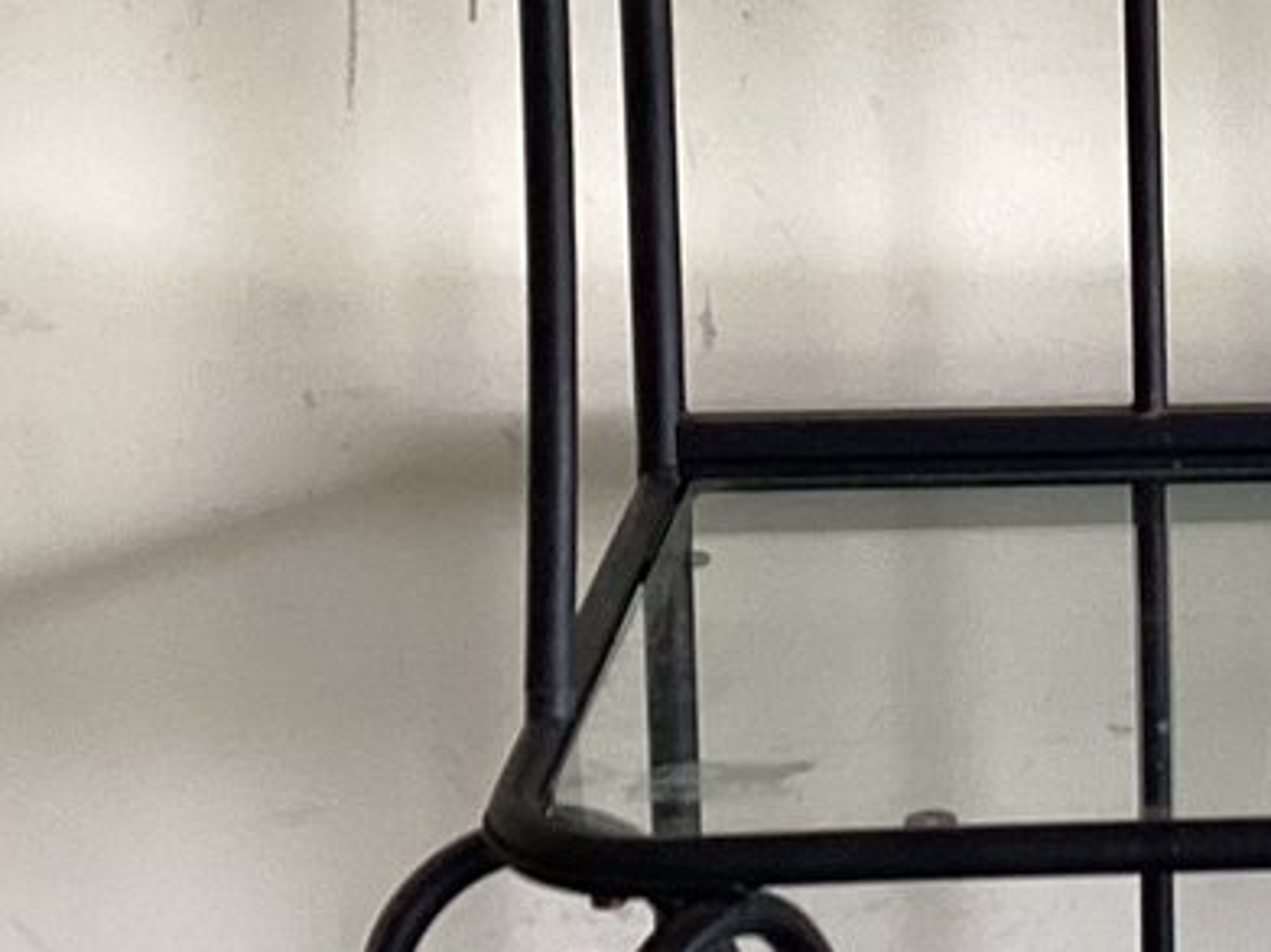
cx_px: 1419
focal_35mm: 120
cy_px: -158
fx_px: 4405
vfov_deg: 12.1
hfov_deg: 15.9
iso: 100
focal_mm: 3.3
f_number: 2.4
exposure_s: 1/60
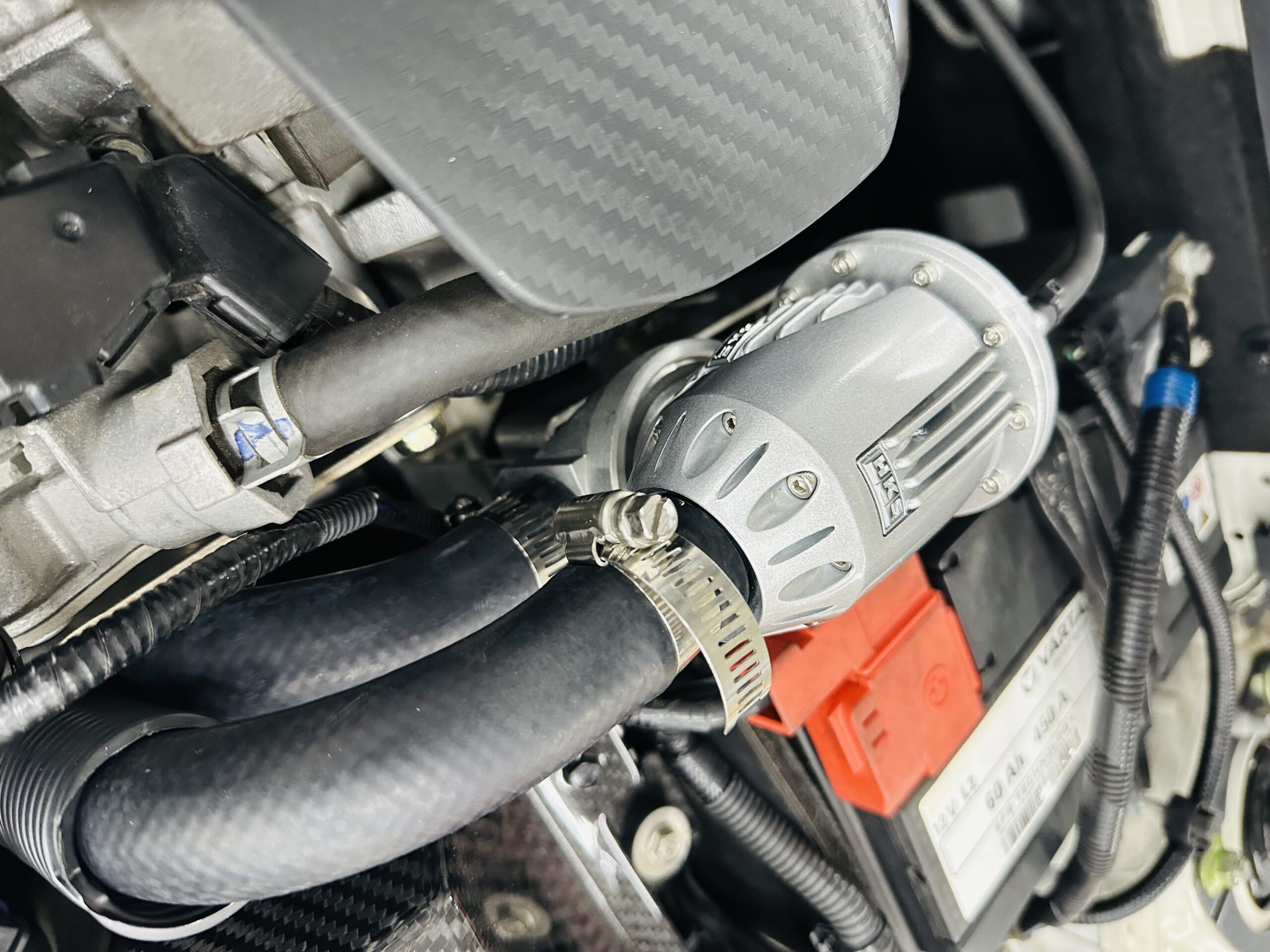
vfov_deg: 56.8
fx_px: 881
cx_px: 635
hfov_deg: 71.6
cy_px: 476
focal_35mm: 24
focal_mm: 6.86
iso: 500
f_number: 1.78
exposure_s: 1/60
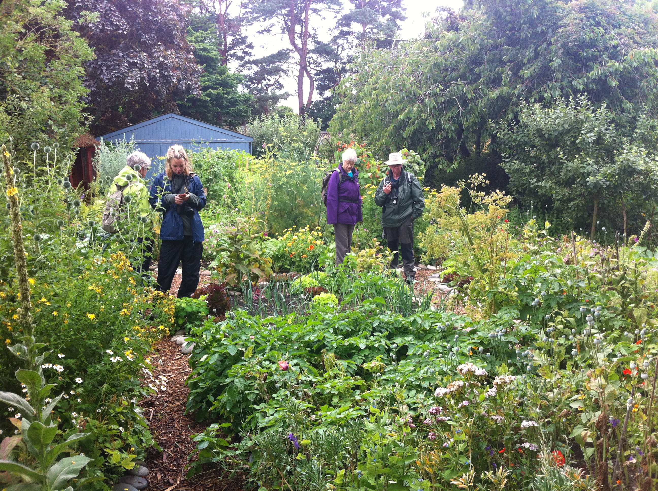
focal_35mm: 35
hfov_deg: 52.7
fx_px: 664
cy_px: 246
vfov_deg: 40.6
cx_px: 329
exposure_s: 1/120
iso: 100
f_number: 2.8
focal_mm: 3.85
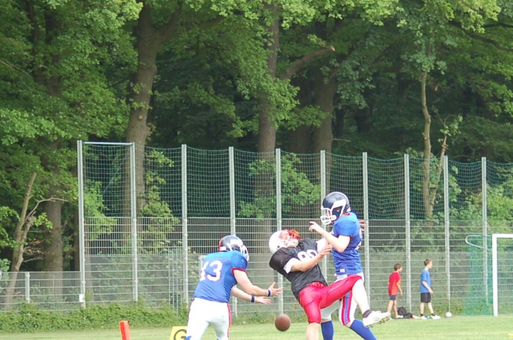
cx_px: 362
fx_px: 3556
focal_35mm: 250
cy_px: 223
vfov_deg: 5.5
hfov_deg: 8.2
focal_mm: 82
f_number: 4
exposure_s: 1/500
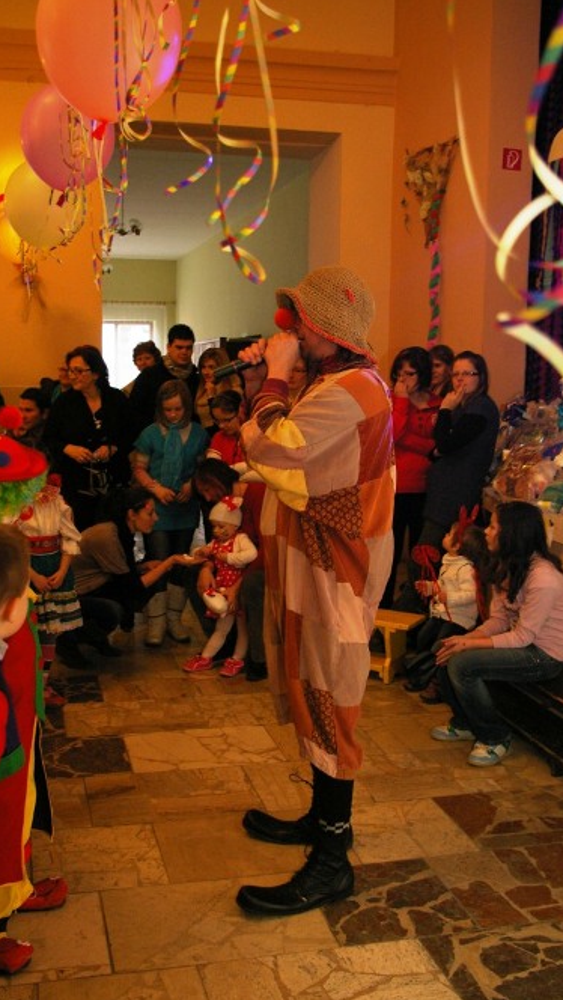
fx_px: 889
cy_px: 504
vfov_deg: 58.7
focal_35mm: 34
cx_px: 227
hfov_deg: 35.0
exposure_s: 1/30
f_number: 5.6
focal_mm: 21
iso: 800
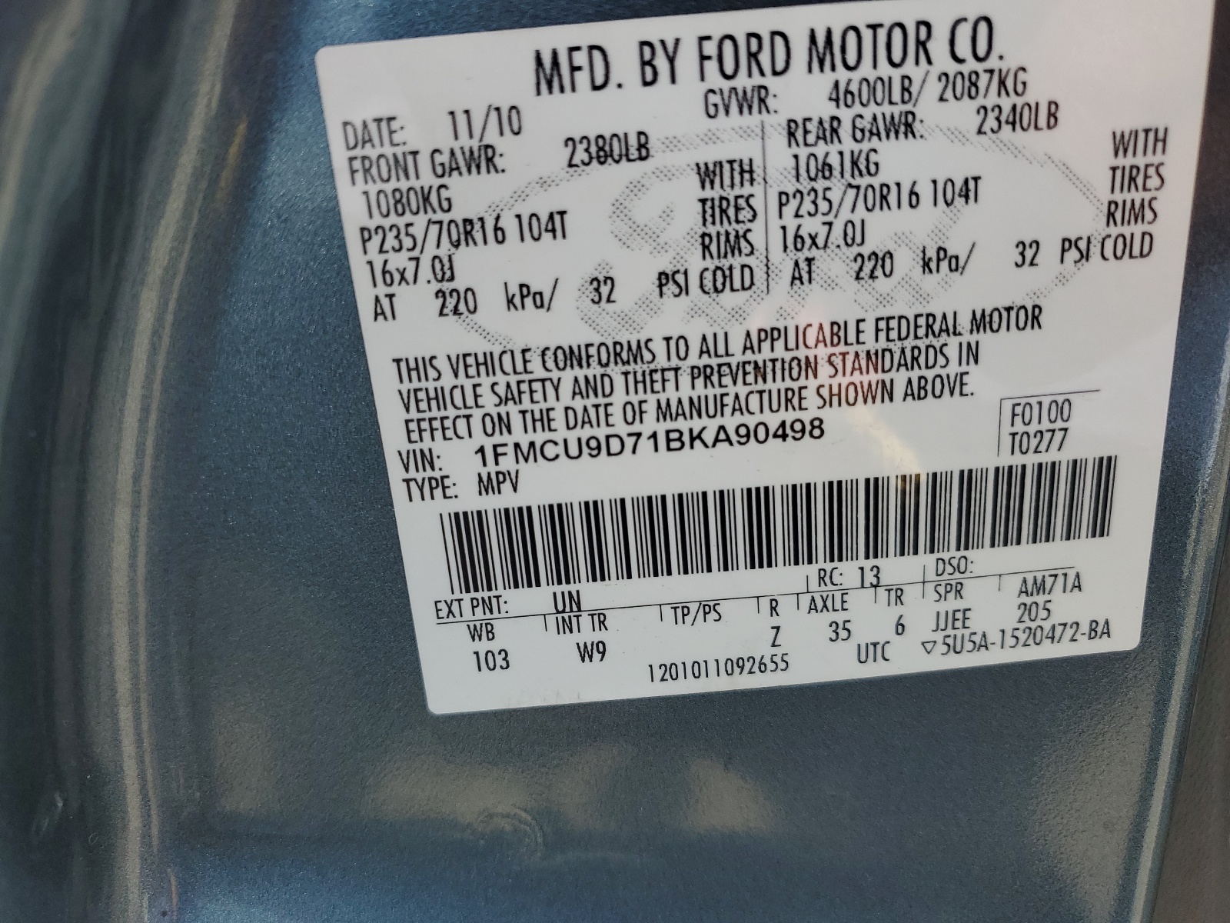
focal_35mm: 26
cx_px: 615
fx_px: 924
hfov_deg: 67.3
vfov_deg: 53.1
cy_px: 462
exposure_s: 1/909
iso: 50
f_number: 1.5
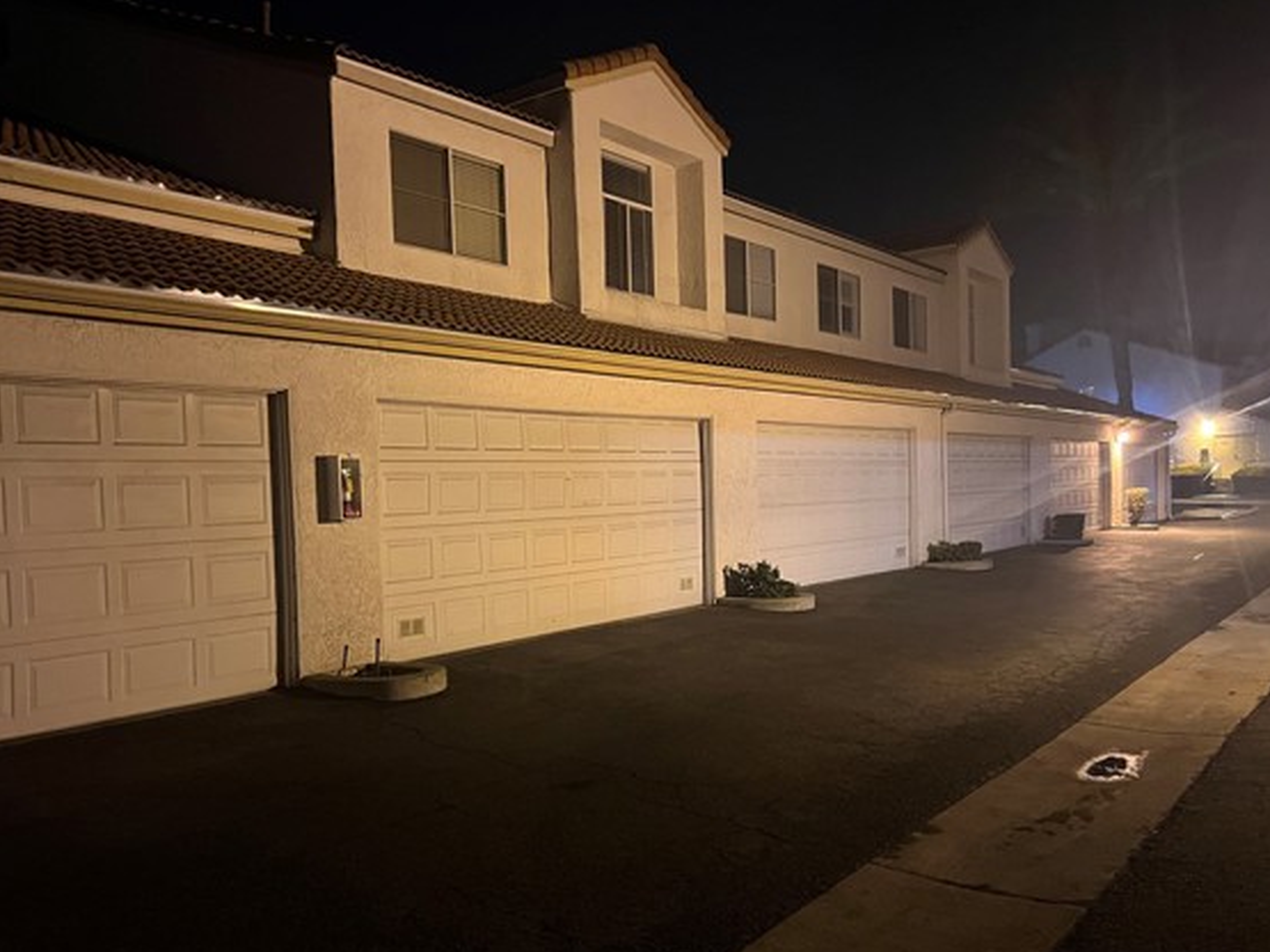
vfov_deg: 46.7
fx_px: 1100
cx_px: 563
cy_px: 524
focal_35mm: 30
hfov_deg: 59.8
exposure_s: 1/30
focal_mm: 5.7
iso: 500
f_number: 1.5
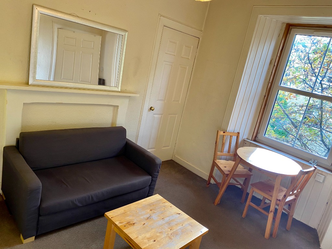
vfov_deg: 53.1
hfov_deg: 67.3
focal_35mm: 26
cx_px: 166
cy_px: 124
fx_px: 249
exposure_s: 1/50
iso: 64
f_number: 1.8
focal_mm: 4.25
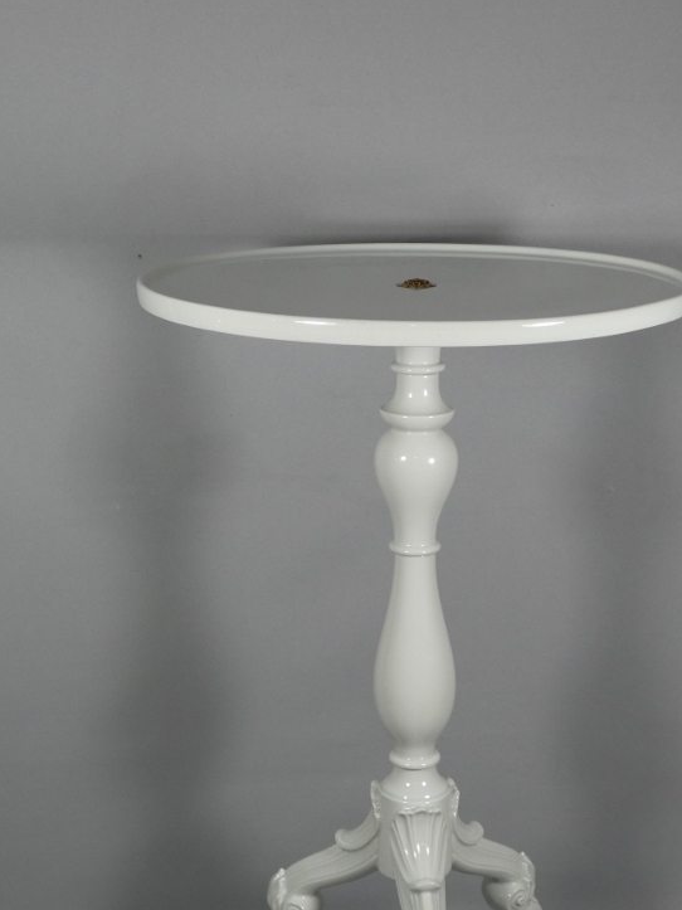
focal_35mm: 68
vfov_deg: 28.3
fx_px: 1787
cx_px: 381
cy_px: 629
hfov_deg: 21.6
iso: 125
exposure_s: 1/80
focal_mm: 8.6
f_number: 3.8
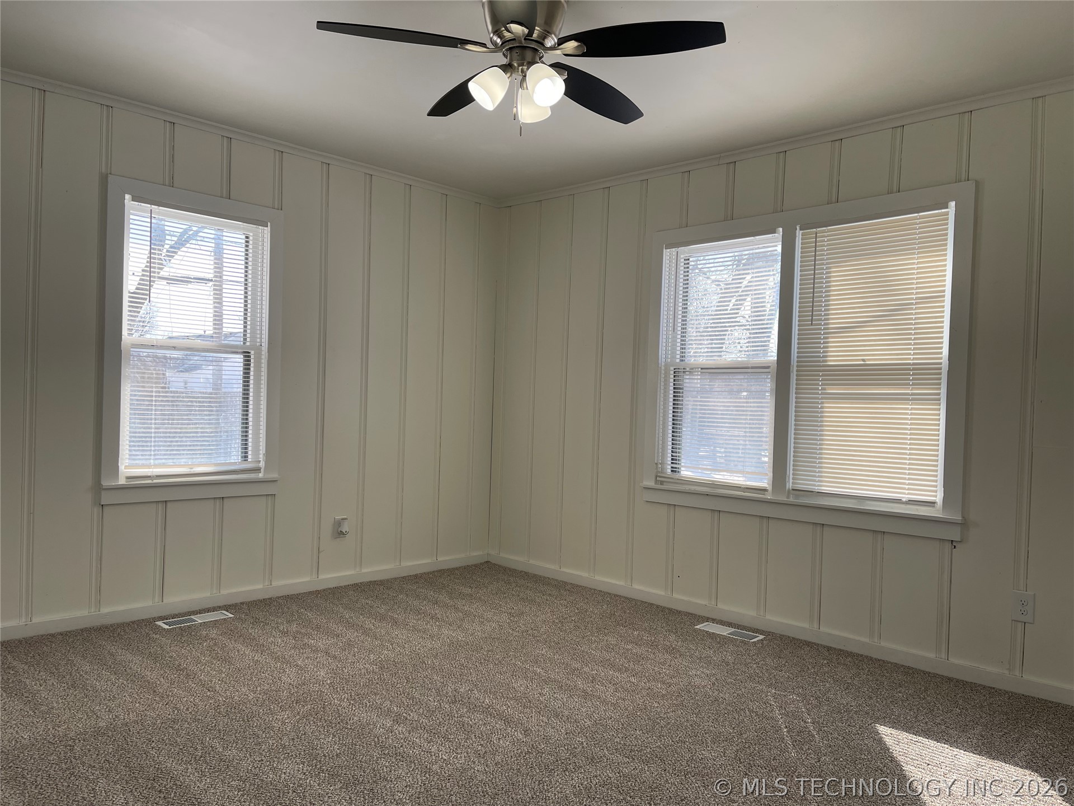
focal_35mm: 25
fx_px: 776
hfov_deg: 69.4
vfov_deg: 54.9
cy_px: 403
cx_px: 537
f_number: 1.6
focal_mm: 5.1
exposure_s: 1/540
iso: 32
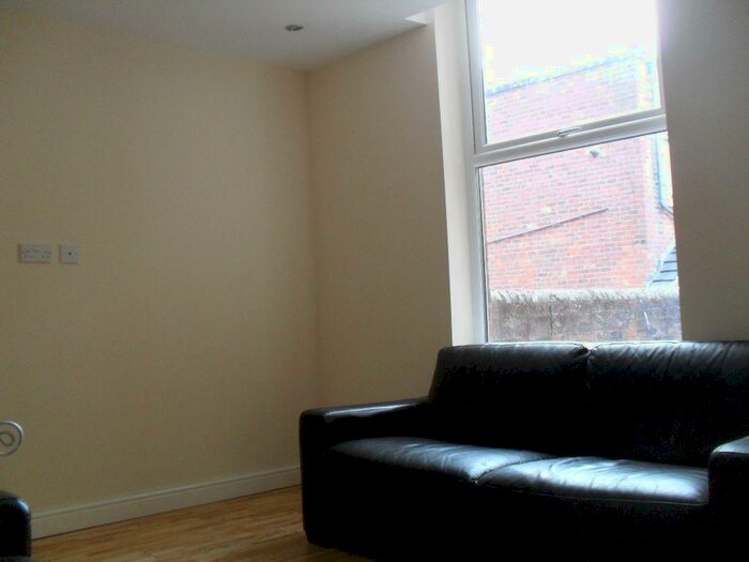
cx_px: 374
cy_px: 281
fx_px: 757
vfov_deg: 40.7
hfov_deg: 52.6
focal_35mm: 35
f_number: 3.2
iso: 200
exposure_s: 1/15
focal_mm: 6.3
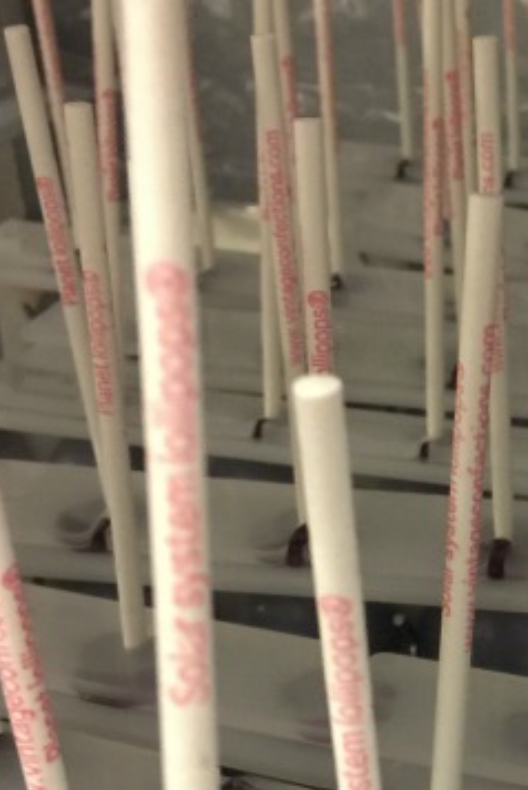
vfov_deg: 28.4
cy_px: 598
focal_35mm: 70
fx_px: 1537
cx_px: 570
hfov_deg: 18.8
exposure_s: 1/4
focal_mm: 4.15
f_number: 2.2
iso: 80
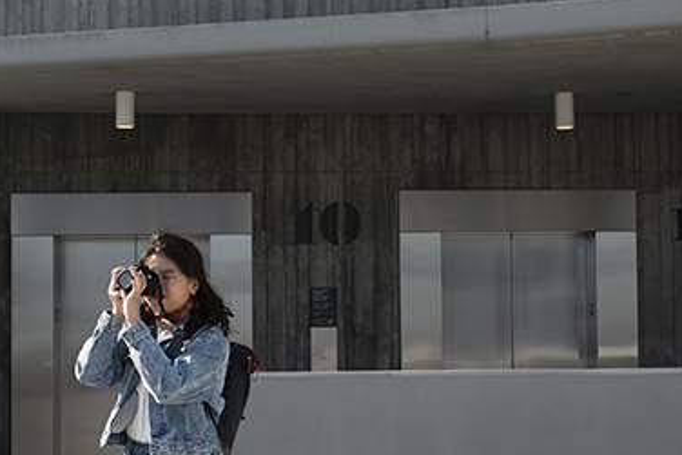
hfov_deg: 21.9
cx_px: 319
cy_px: 254
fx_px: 1762
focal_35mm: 93
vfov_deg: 14.7
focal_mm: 35
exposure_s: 1/800
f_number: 4.5
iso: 100
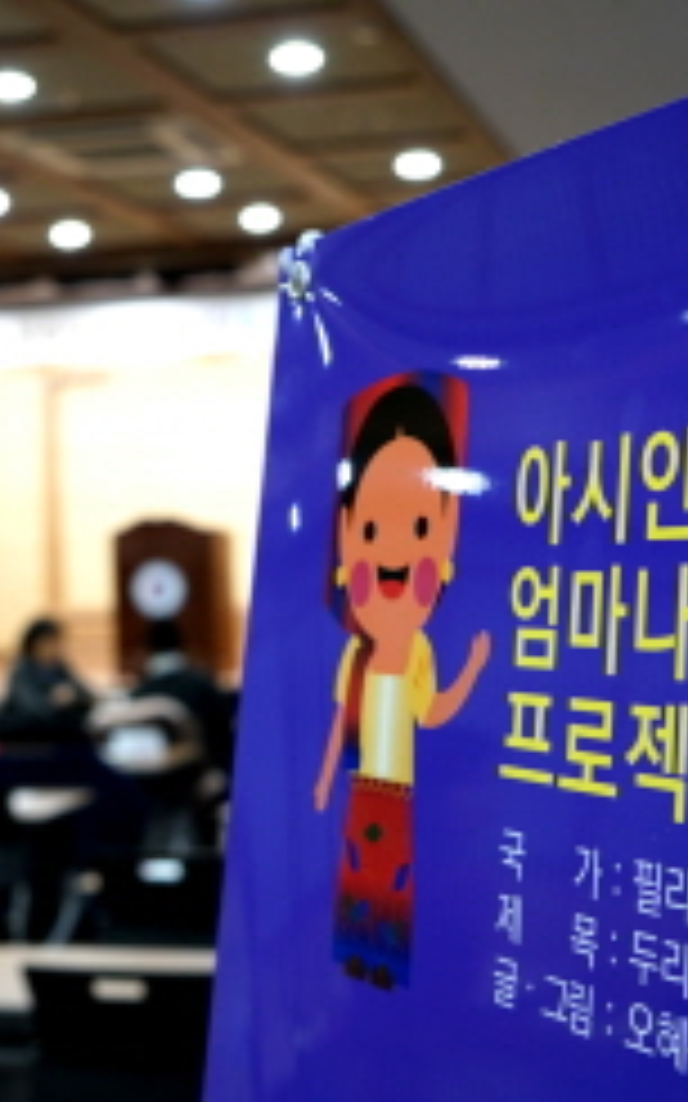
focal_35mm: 60
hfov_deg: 21.6
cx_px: 288
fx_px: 1801
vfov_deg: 34.0
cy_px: 529
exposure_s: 1/20
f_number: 4
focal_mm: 36
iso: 250
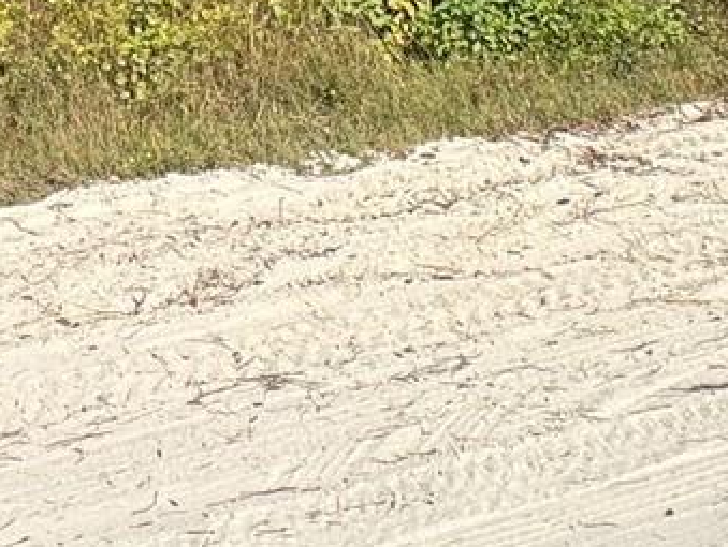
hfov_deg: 28.7
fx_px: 1390
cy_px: -453
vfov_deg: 17.7
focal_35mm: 66
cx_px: 150
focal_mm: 2.22
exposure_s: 1/1078
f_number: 2.2
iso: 40
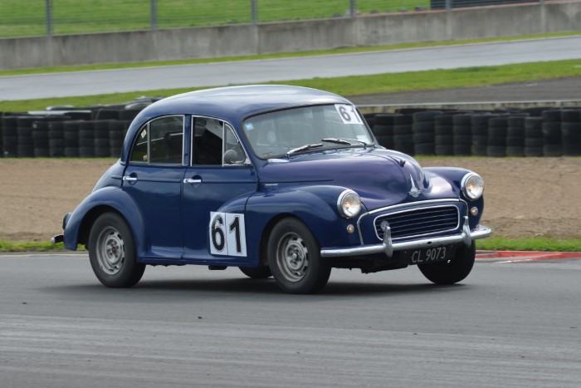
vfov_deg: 4.6
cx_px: 290
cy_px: 194
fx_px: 4842
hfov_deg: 6.9
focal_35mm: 300
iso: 400
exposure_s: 1/500
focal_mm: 200
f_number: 9
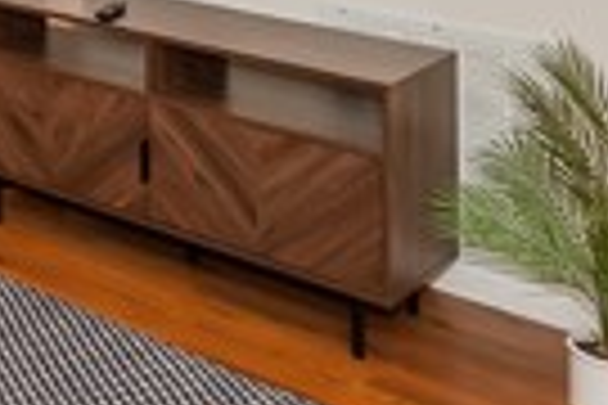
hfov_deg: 23.1
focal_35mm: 71
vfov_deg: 16.2
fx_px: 1199
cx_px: -302
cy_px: -326
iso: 400
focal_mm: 10
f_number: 8
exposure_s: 1/30
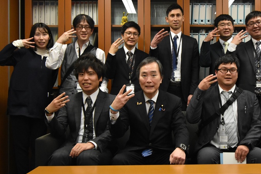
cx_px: 172
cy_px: 82
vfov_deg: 29.8
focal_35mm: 45
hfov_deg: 43.1
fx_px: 326
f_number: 6.3
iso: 2500
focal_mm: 20
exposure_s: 1/160
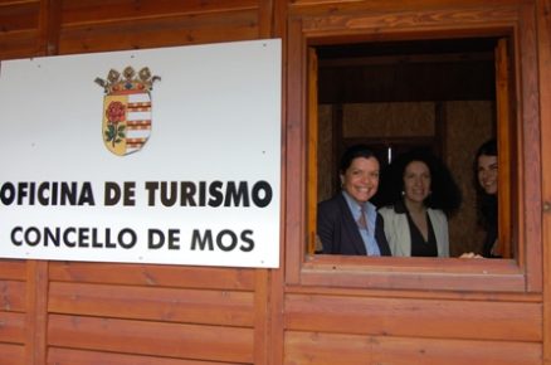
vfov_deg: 43.4
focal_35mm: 30
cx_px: 276
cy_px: 182
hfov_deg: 62.0
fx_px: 458
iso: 280
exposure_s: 1/500
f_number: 5.6
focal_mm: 20
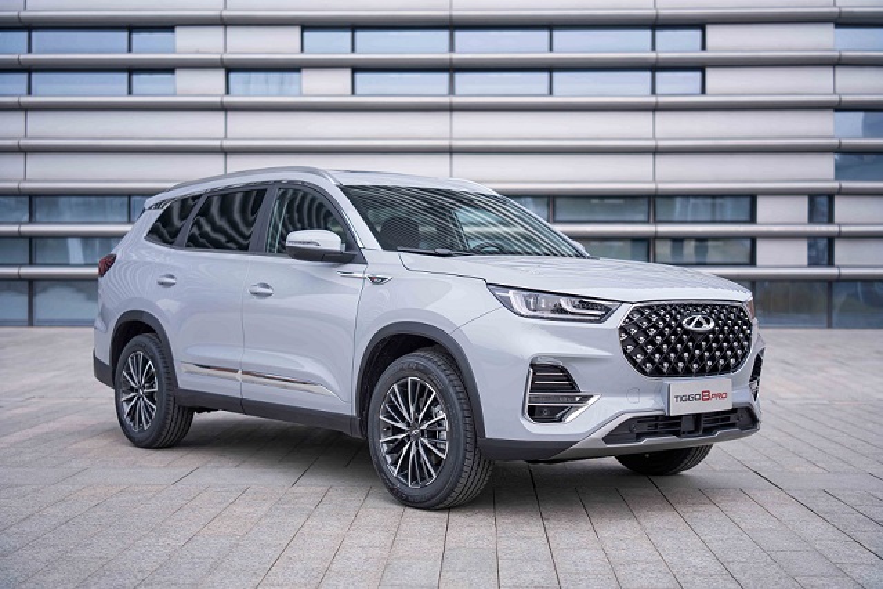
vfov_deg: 27.0
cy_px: 294
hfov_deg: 39.6
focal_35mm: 50
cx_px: 442
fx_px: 1226
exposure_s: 1/1250
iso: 100
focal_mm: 50
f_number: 1.8
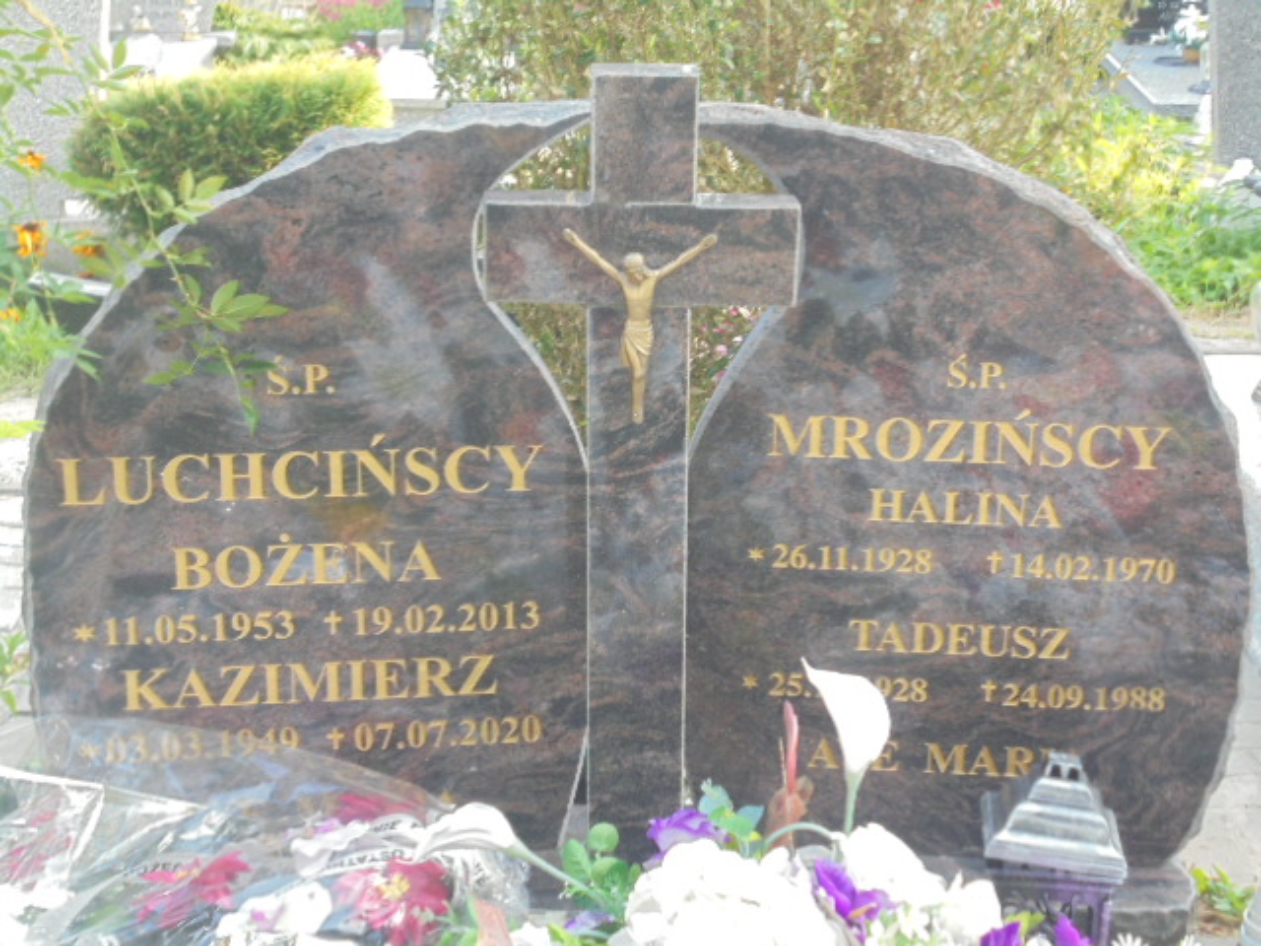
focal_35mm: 64
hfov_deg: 30.3
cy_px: 473
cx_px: 630
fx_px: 2331
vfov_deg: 22.9
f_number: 5.6
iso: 250
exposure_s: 1/30
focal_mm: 11.5
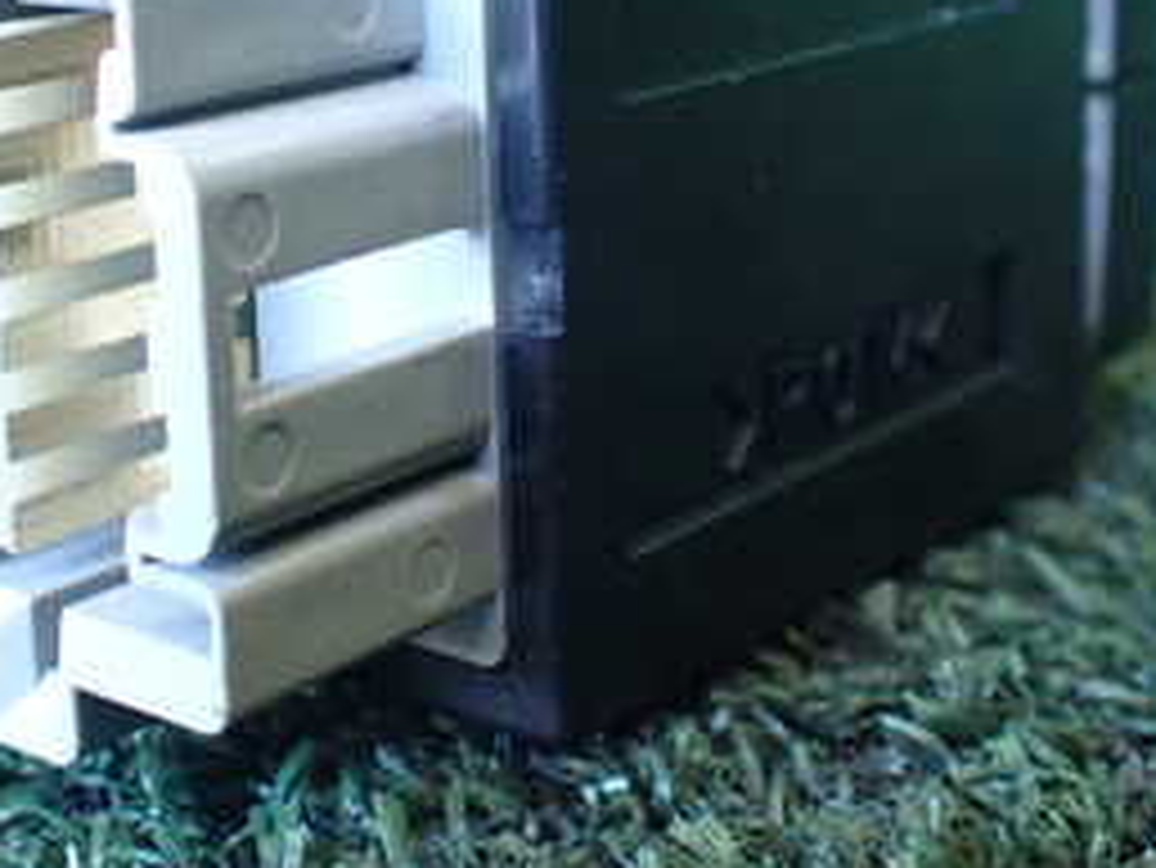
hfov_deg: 27.8
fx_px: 2339
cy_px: 162
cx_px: 549
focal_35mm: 70
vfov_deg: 20.8
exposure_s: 1/50
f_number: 2.3
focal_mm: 5.4
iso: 800
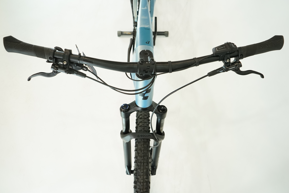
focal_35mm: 30
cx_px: 144
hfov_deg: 61.9
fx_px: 241
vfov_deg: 43.6
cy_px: 103
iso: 1600
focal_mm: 28
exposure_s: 1/200
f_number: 5.6
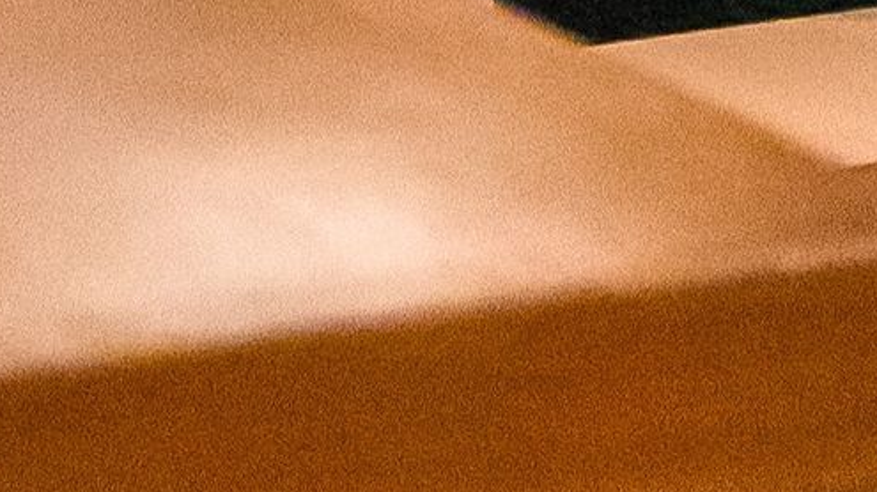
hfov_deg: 5.5
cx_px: 34
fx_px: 9066
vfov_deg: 3.0
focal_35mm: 390
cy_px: -1614
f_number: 2.8
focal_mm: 48
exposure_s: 1/200
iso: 4000
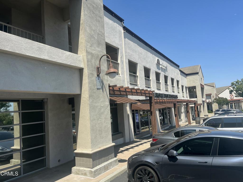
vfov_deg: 53.1
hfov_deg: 67.3
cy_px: 91
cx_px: 122
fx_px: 183
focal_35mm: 26
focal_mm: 5.1
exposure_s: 1/3135
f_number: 1.6
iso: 50
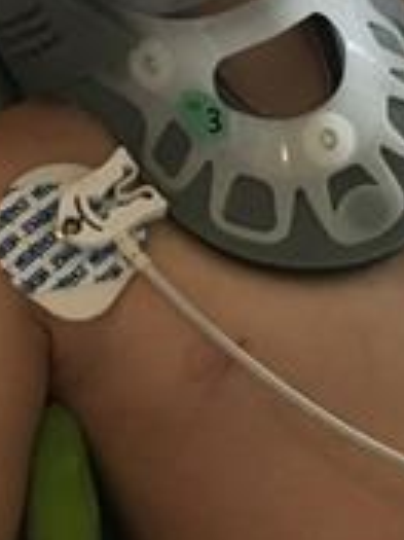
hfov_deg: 13.7
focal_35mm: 108
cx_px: 213
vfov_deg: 17.9
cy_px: 28
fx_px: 1683
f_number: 2.2
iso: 100
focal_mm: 4.15
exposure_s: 1/30
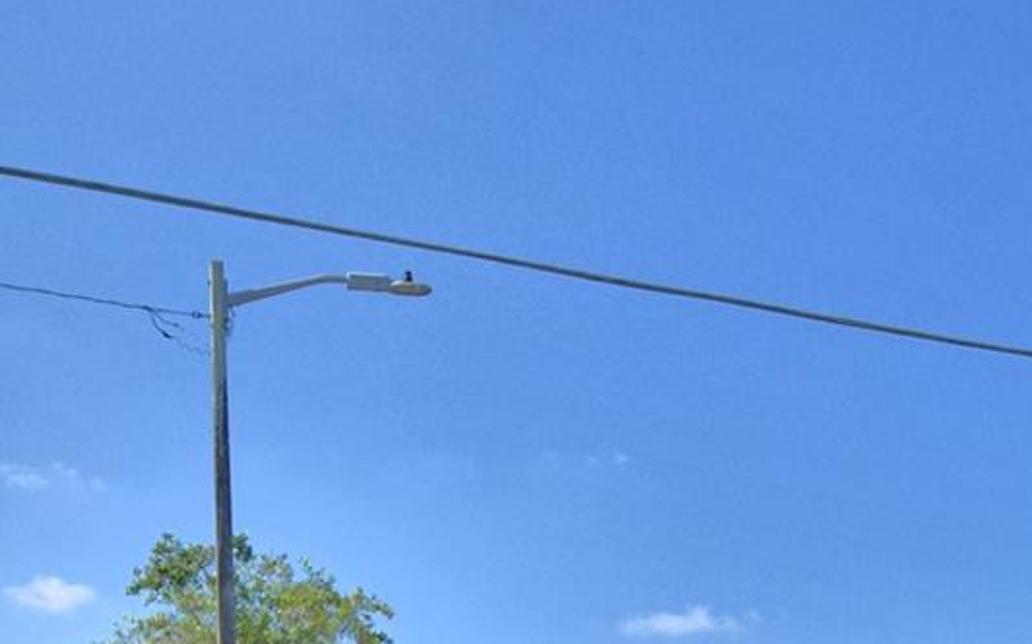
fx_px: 1293
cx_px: 807
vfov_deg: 23.8
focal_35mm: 46
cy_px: 886
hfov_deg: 41.8
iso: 100
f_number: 4.5
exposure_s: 1/1600
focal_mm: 10
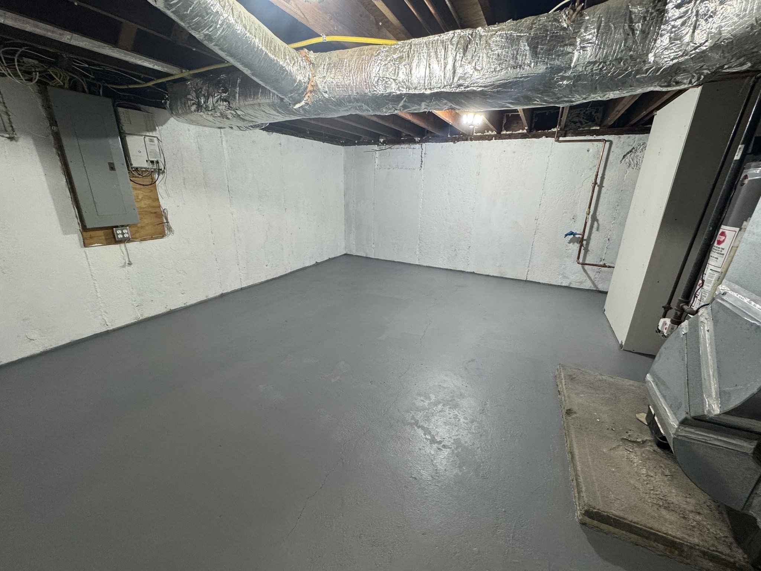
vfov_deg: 85.7
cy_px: 286
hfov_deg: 102.1
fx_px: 308
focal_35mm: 14
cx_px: 380
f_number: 2.2
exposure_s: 1/120
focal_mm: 2.22
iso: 200
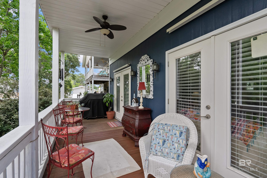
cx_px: 134
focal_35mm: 16
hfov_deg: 96.7
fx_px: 119
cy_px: 89
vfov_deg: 73.8
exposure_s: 1/640
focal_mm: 16
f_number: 7.1
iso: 500
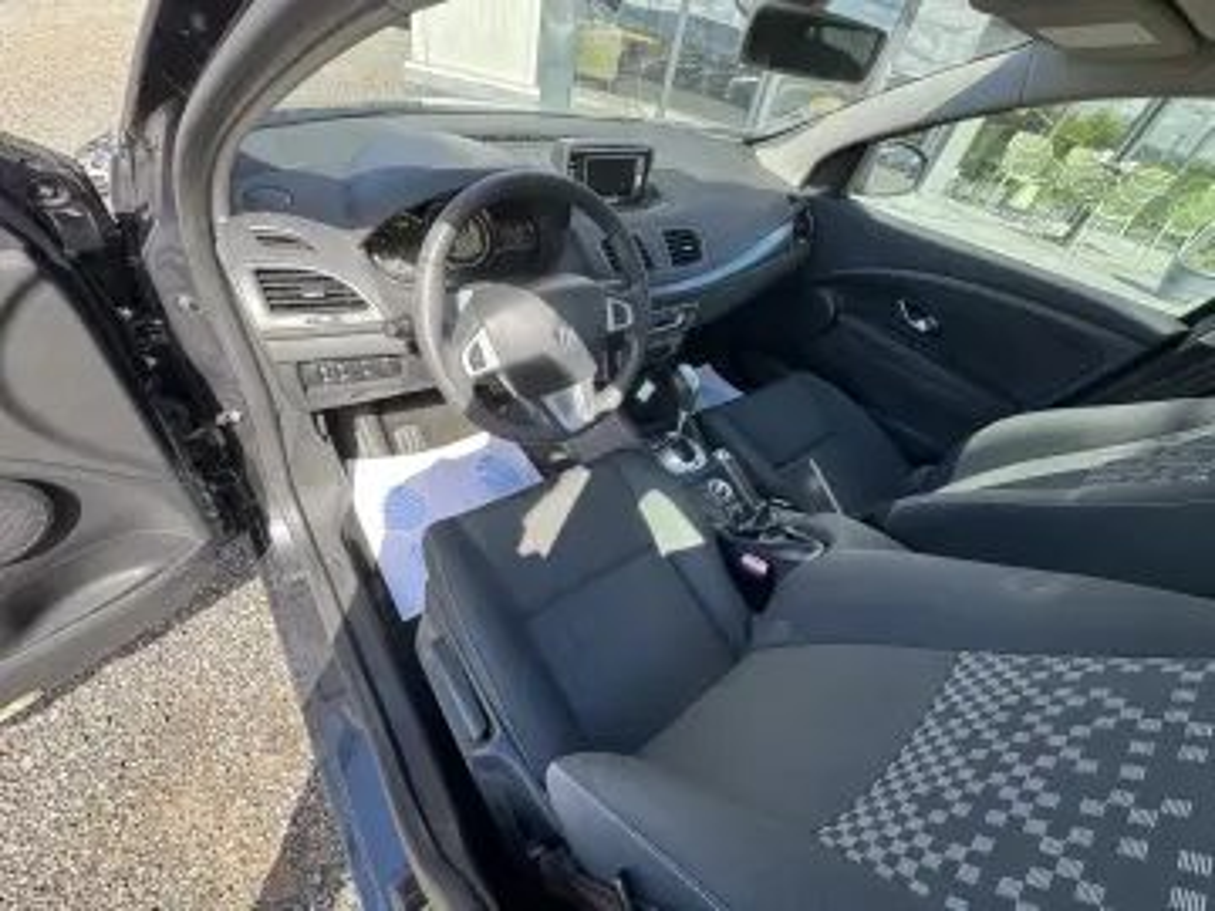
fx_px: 491
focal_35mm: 14
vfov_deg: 85.7
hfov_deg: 102.1
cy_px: 456
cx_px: 608
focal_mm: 2.22
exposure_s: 1/144
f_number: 2.2
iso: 40
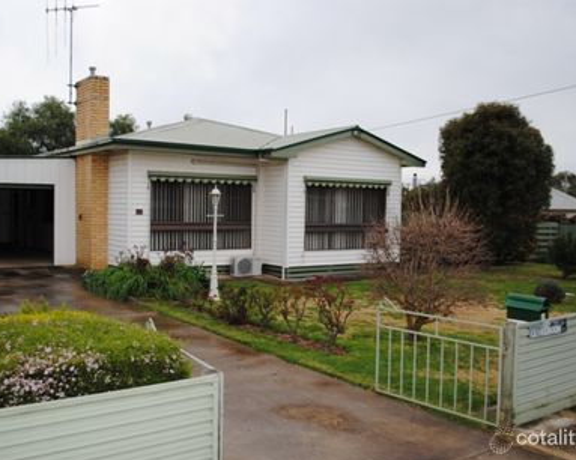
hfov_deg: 47.9
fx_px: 647
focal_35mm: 38
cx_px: 257
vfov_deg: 39.1
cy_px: 234
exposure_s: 1/200
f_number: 3.8
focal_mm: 22
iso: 100
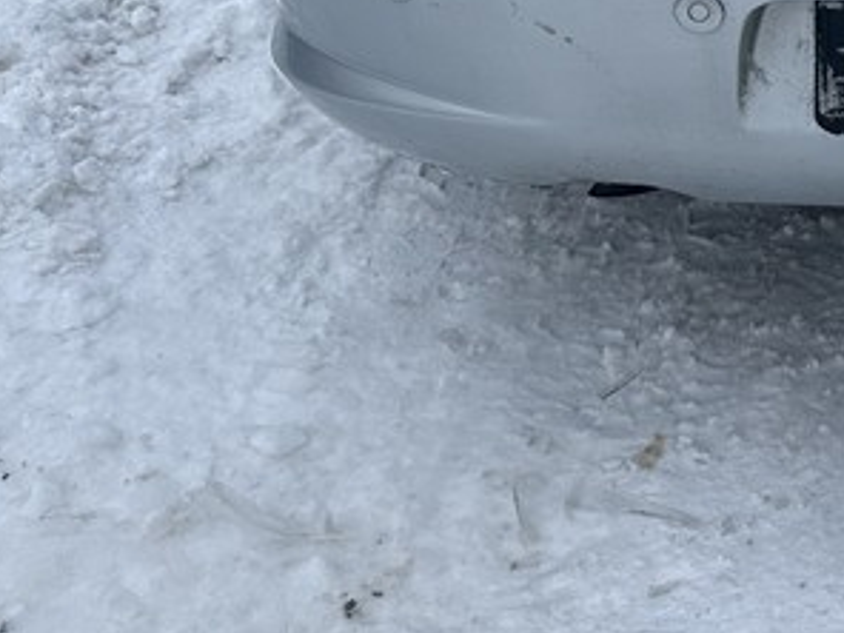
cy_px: -339
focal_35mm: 83
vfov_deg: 16.1
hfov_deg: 21.4
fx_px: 2024
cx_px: 1078
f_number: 1.78
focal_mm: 6.86
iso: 80
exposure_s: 1/1495
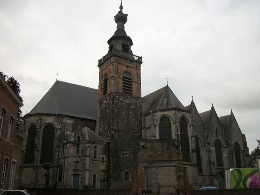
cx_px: 130
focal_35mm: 32
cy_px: 98
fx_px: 240
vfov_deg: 44.2
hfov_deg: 56.8
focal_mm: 5.7
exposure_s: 1/400
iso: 200
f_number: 8.8
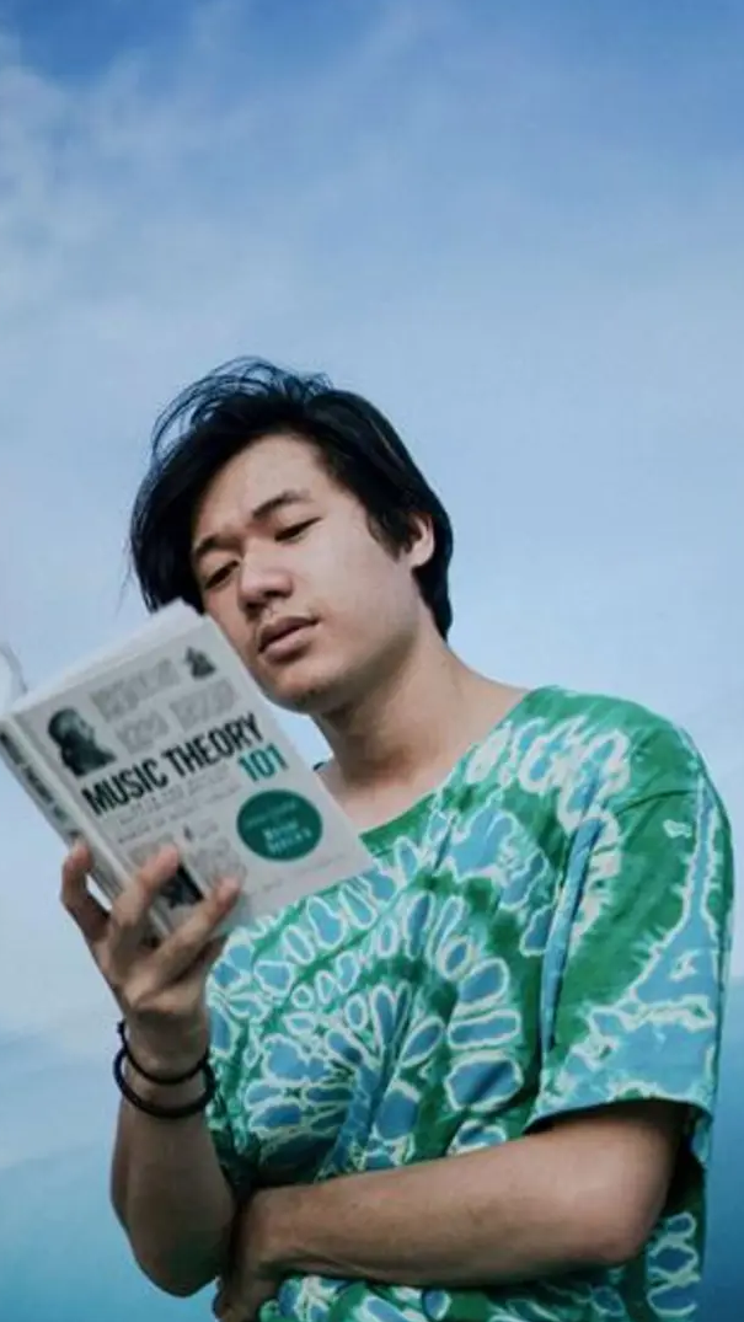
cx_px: 311
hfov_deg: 21.1
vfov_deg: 36.6
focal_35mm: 57
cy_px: 695
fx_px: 1998
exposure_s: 1/6400
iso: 100
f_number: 1.8
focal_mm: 50
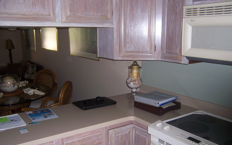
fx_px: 228
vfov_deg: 35.2
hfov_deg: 54.0
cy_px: 88
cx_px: 118
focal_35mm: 36
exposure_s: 1/60
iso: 80
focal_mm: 5.5
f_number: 2.8
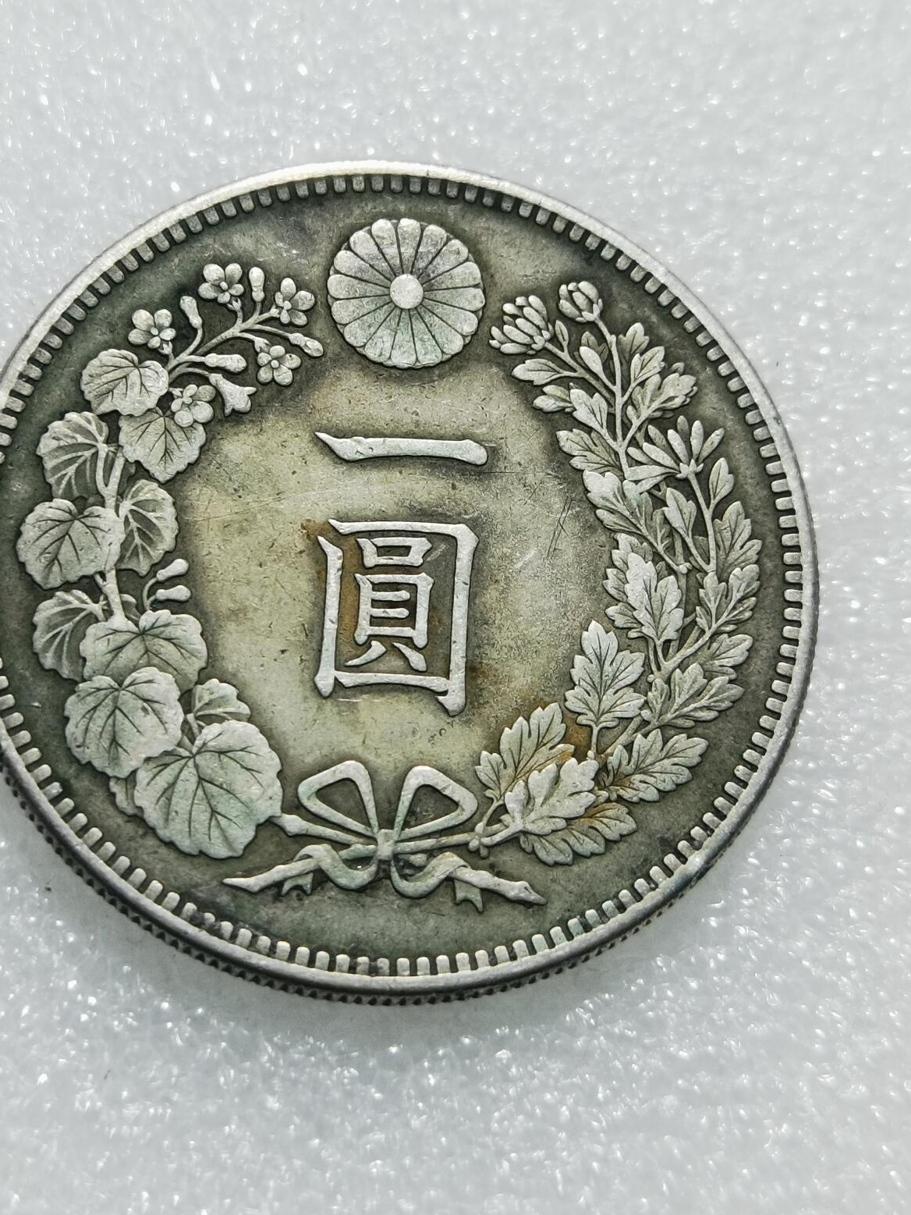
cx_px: 390
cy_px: 557
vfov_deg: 26.3
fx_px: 2596
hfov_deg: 19.9
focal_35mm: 74
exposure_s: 1/100
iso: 100
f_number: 1.9
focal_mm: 6.67
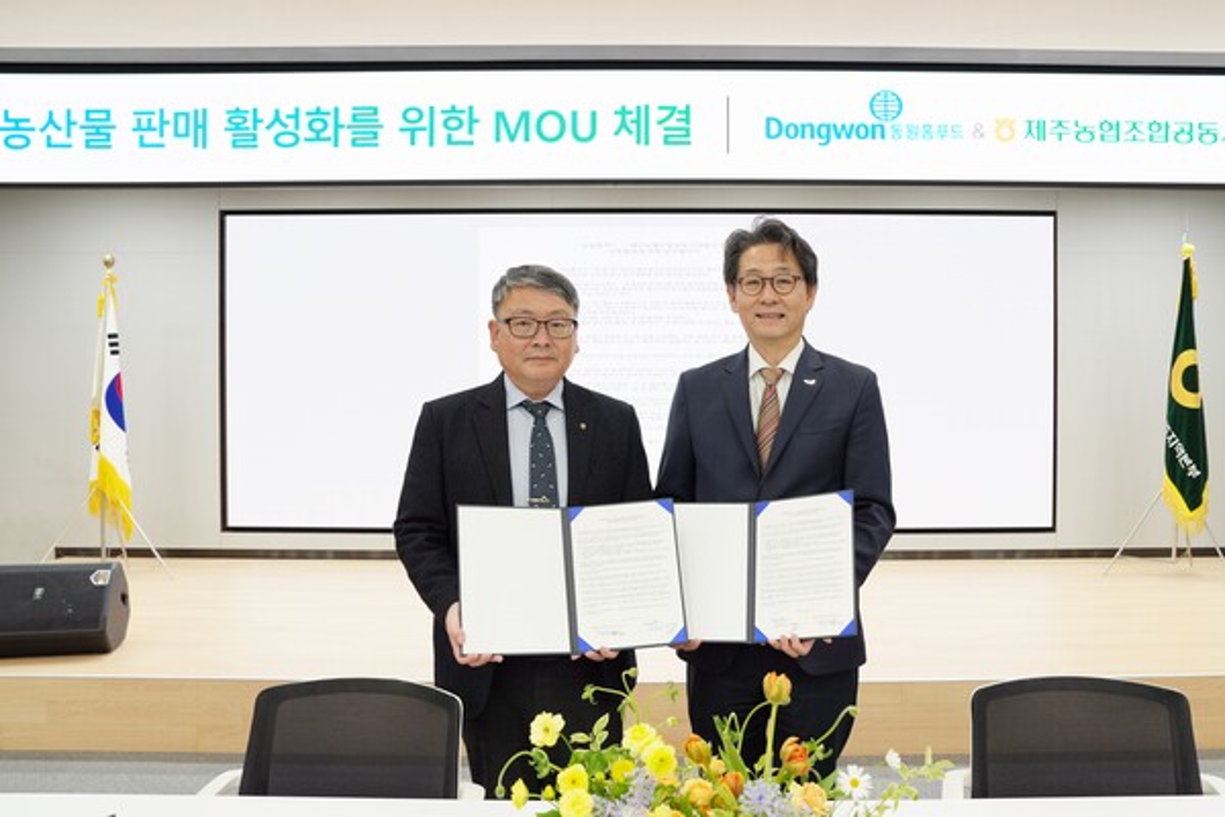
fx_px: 851
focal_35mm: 25
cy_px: 408
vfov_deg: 51.3
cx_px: 612
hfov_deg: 71.5
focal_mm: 25
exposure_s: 1/40
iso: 100
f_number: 5
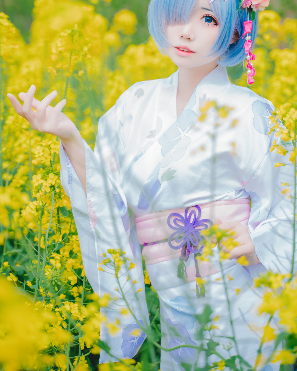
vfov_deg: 19.3
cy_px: 118
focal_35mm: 99
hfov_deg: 15.5
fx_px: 1088
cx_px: 169
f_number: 2.8
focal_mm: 75
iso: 50
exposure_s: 1/400
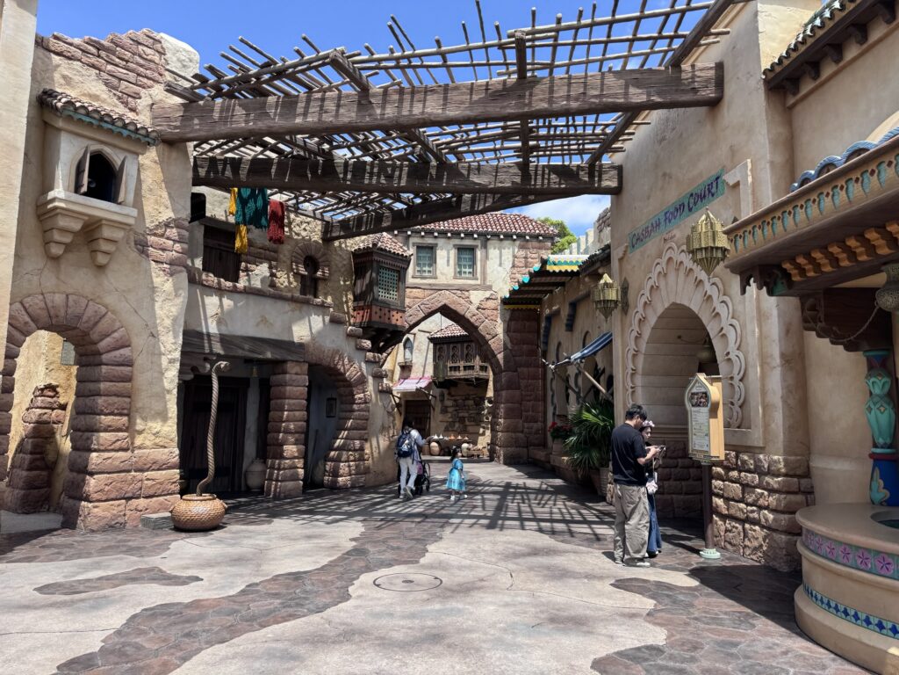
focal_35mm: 24
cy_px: 338
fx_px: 623
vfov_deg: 56.8
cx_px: 450
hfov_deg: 71.6
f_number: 1.78
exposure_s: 1/2604
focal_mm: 6.76
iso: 80
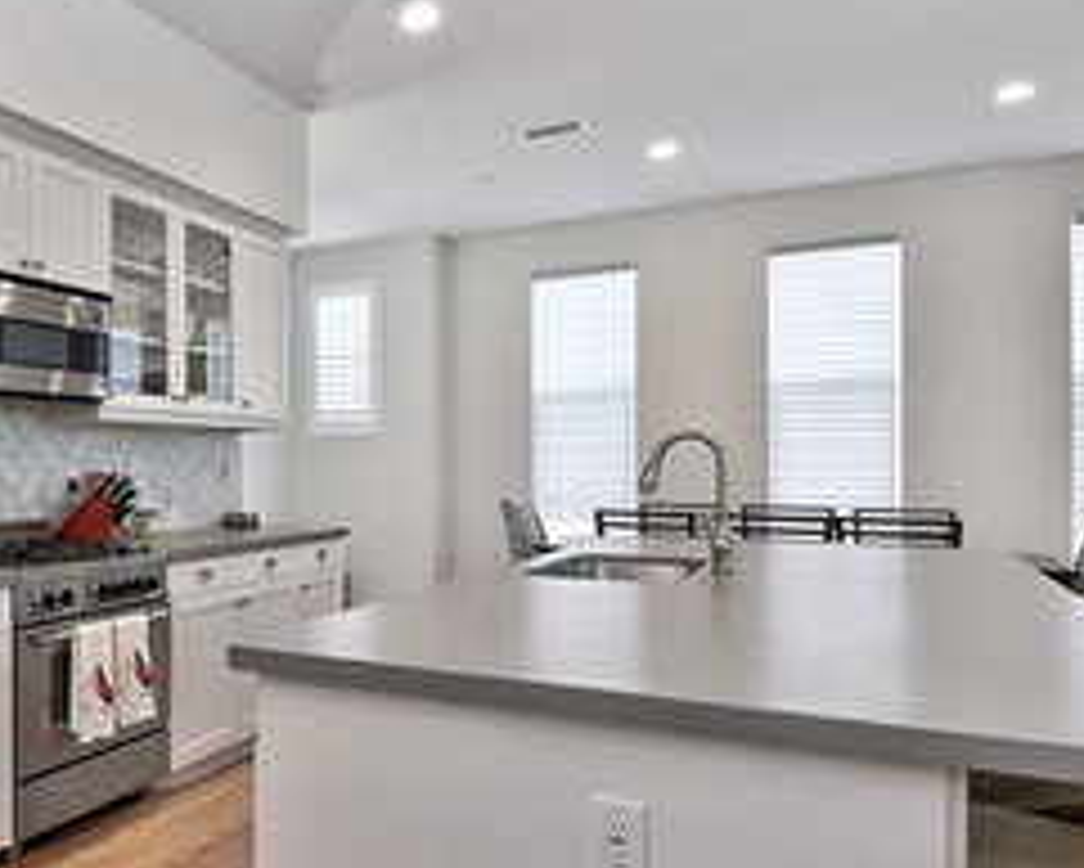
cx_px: 207
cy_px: 477
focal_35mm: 28
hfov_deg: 57.3
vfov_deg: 51.5
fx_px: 899
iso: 125
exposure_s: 1/8
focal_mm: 10
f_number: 8
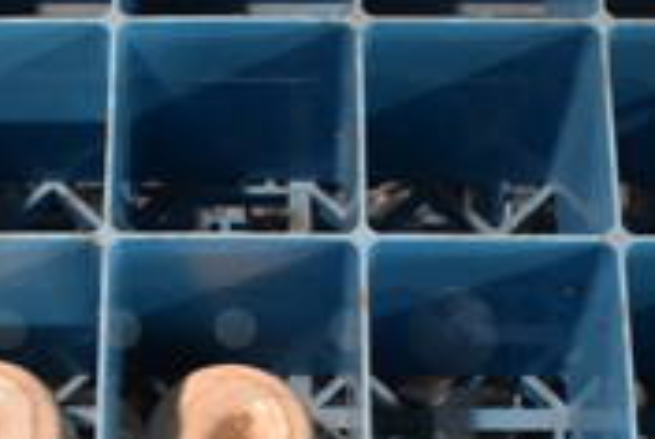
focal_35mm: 104
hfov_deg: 19.6
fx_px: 1895
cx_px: 234
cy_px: 480
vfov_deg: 13.0
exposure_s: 1/125
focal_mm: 20
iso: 2200
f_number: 3.5
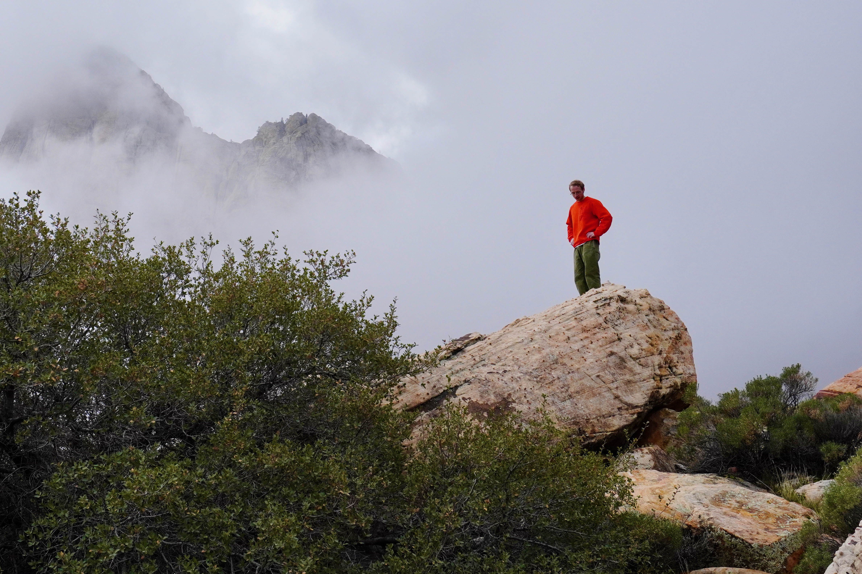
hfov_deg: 45.0
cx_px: 431
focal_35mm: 44
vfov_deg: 30.8
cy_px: 287
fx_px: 1042
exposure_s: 1/500
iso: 640
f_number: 11
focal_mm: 29
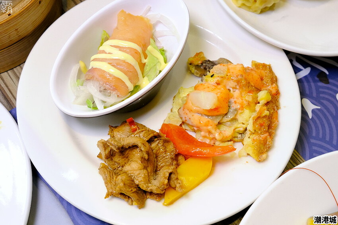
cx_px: 169
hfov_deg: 50.7
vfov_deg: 35.0
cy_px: 112
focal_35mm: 38
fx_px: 357
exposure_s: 1/60
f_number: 5.6
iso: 1000
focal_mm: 25.4
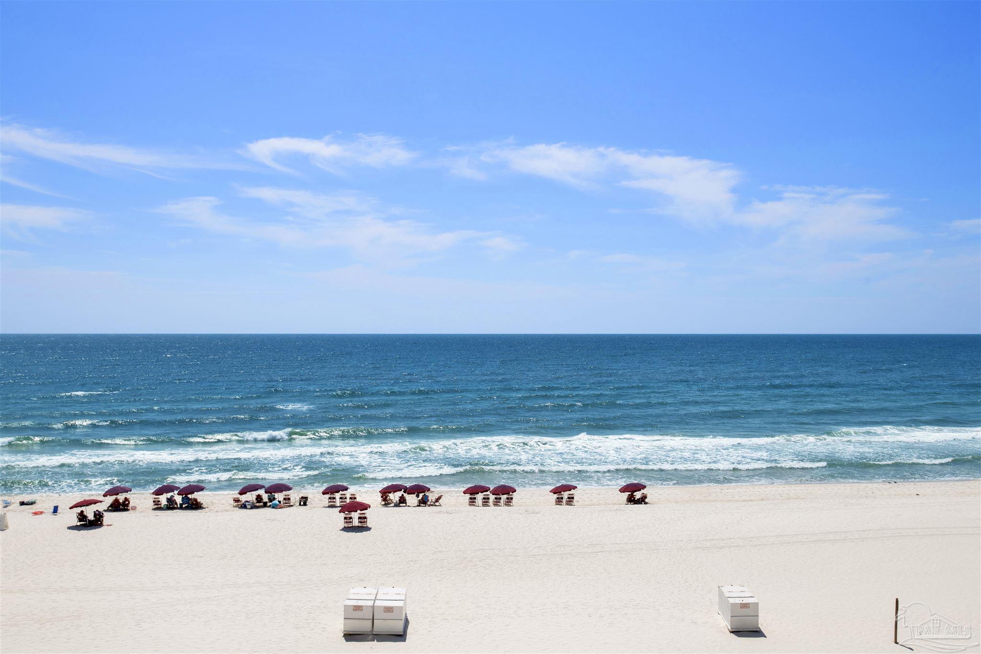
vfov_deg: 38.9
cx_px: 490
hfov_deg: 55.8
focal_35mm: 34
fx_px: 926
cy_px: 327
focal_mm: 34
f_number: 11
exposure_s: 1/1000
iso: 200
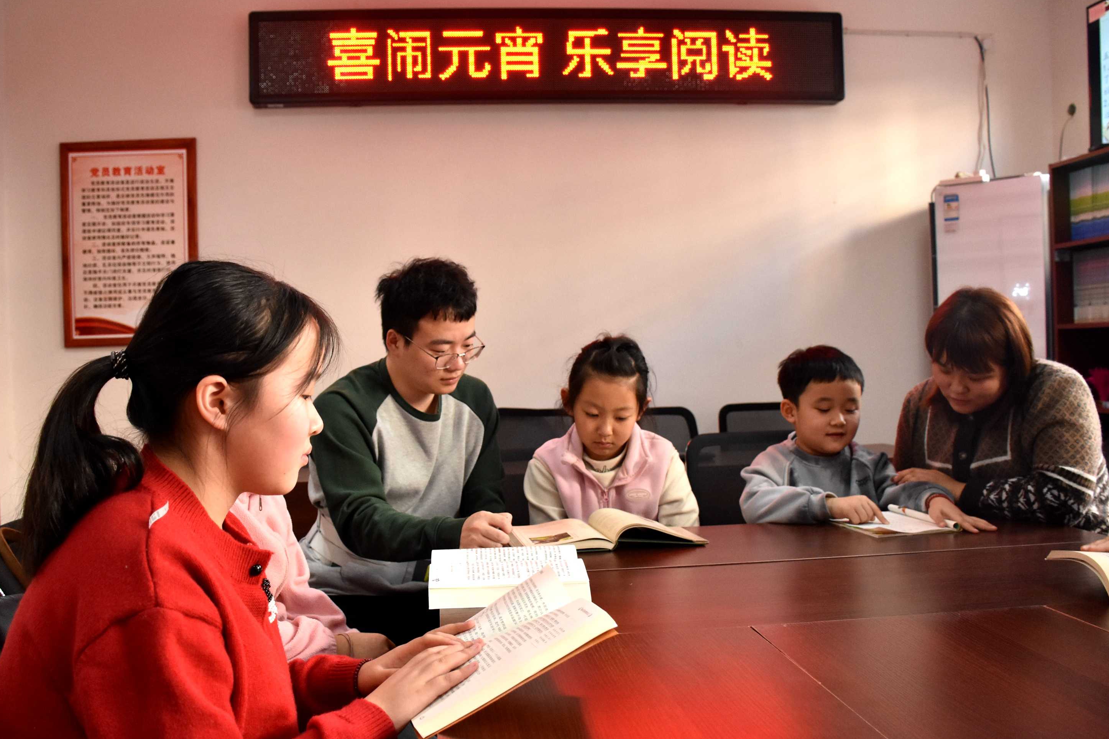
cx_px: 572
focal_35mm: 28
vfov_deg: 46.4
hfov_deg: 65.5
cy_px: 379
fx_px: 863
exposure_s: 1/100
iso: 1600
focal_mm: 18
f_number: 4
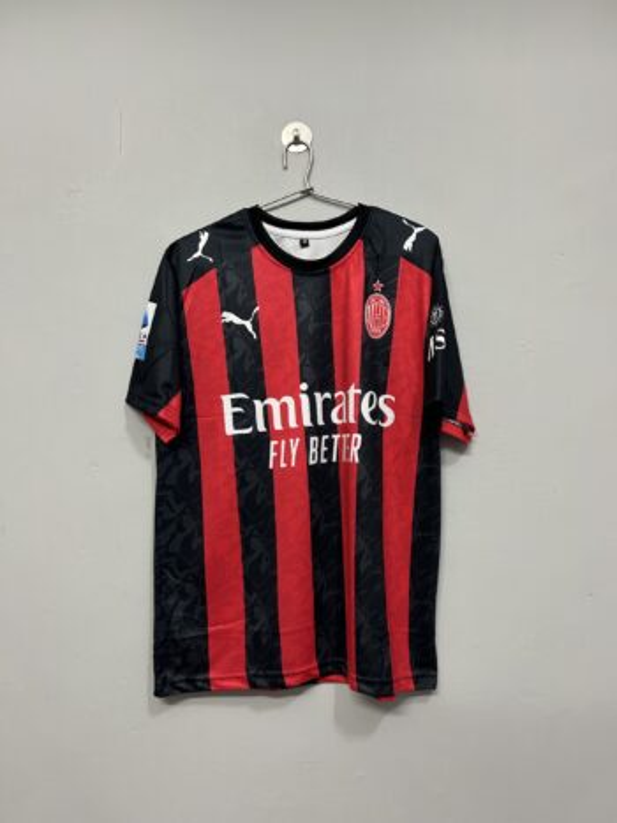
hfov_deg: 53.0
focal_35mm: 26
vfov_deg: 67.3
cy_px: 412
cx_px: 308
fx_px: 618
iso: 160
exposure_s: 1/50
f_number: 1.5
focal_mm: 5.7
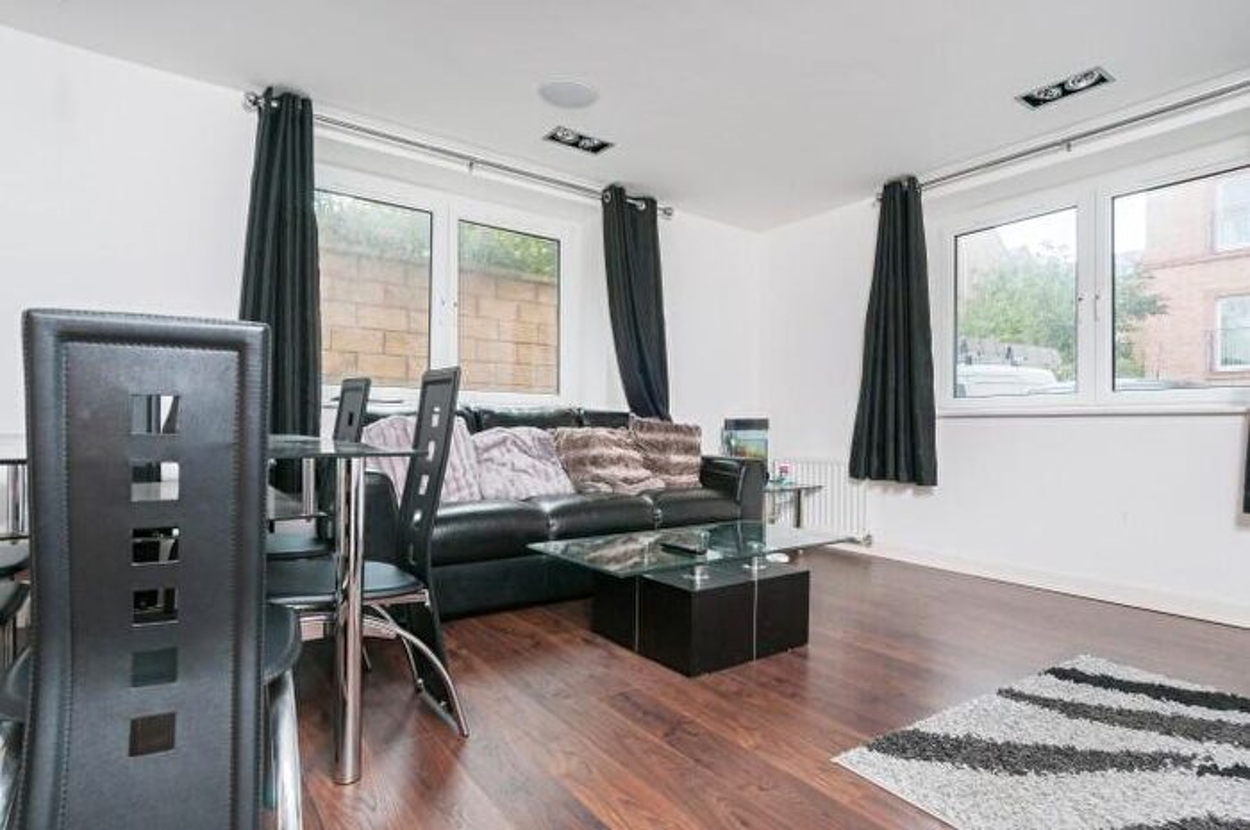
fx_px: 624
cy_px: 415
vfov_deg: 67.3
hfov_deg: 90.1
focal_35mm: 18
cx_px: 625
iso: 200
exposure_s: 1/20
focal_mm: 12
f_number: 11
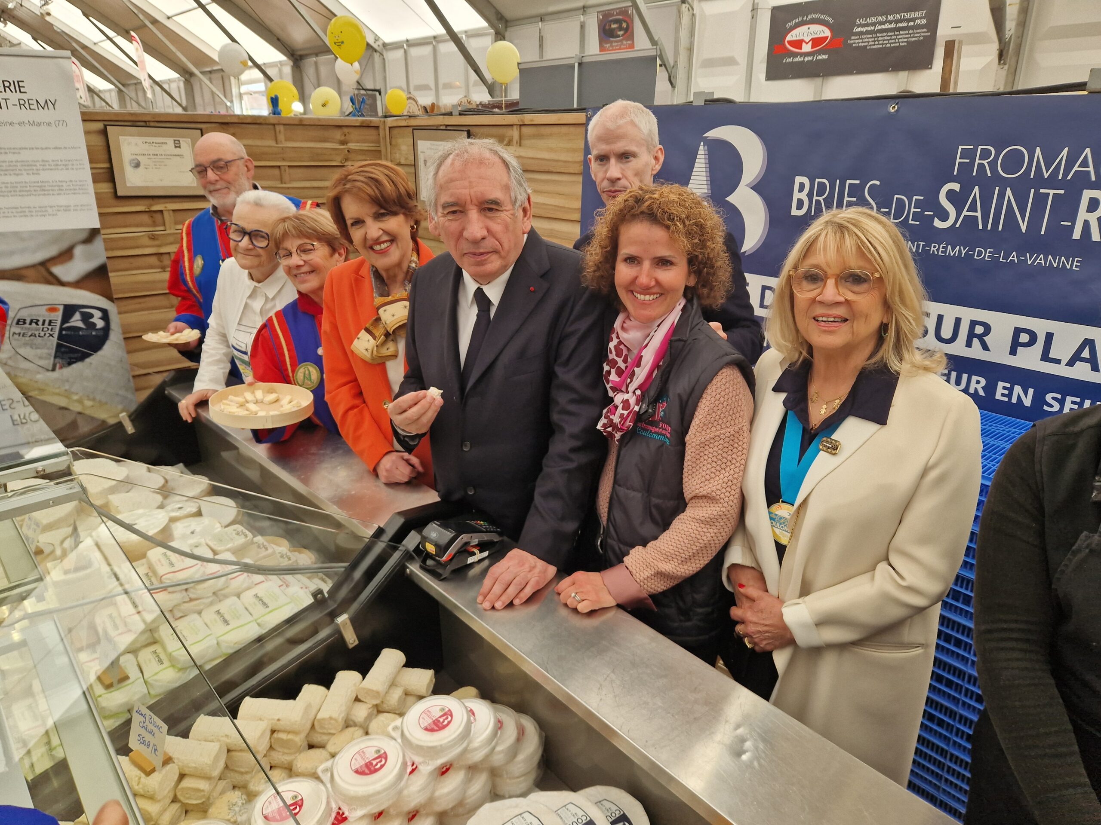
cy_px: 412
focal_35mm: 23
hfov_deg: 73.9
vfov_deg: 58.9
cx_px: 550
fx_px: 732
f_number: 1.8
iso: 50
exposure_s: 1/180
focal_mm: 5.4
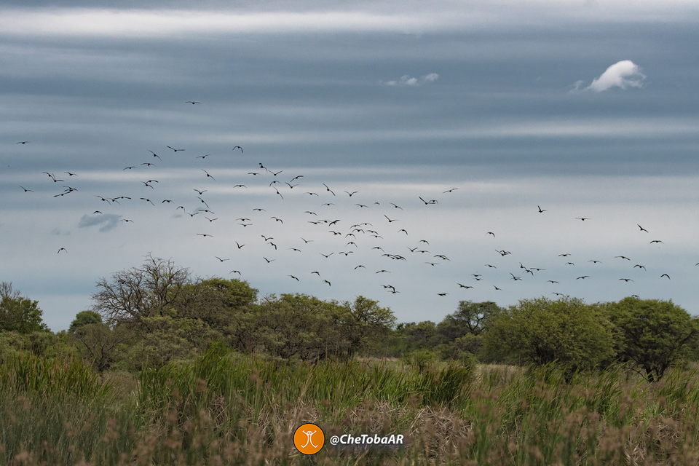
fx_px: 4368
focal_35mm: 225
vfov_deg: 6.1
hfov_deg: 9.1
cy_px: 233
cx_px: 350
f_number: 7.1
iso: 800
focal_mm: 150
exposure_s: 1/3200
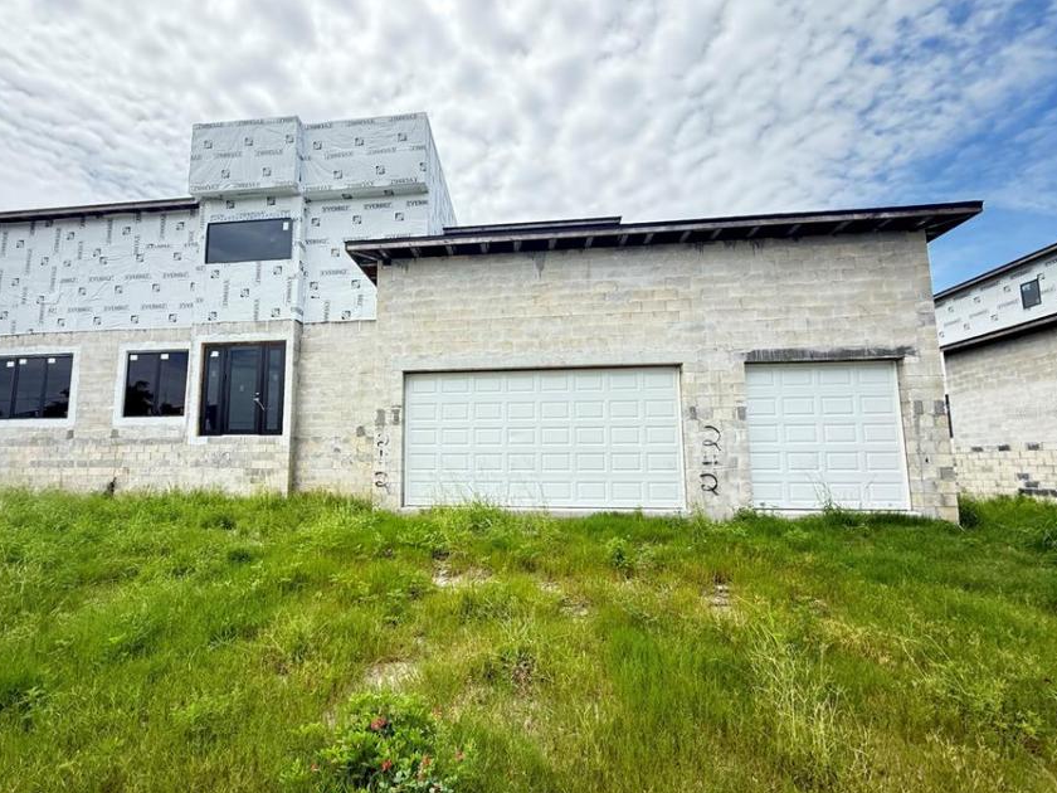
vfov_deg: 78.1
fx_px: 489
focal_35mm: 16
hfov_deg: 94.1
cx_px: 472
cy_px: 412
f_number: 2.2
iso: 64
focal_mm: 2.22
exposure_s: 1/809
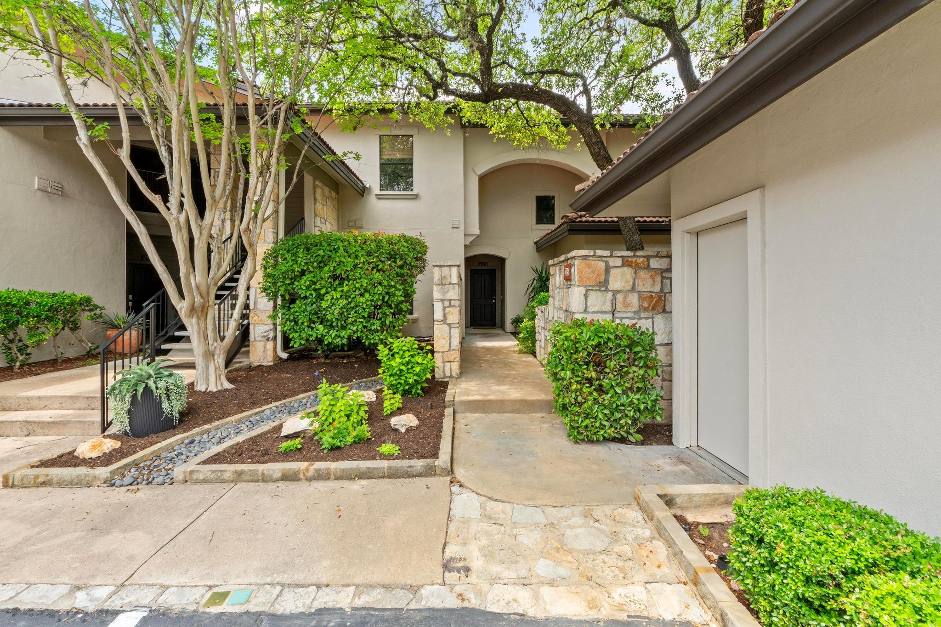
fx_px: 392
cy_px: 314
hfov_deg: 100.4
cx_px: 470
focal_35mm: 15
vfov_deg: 77.3
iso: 250
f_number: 11
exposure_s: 1/25
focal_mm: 10
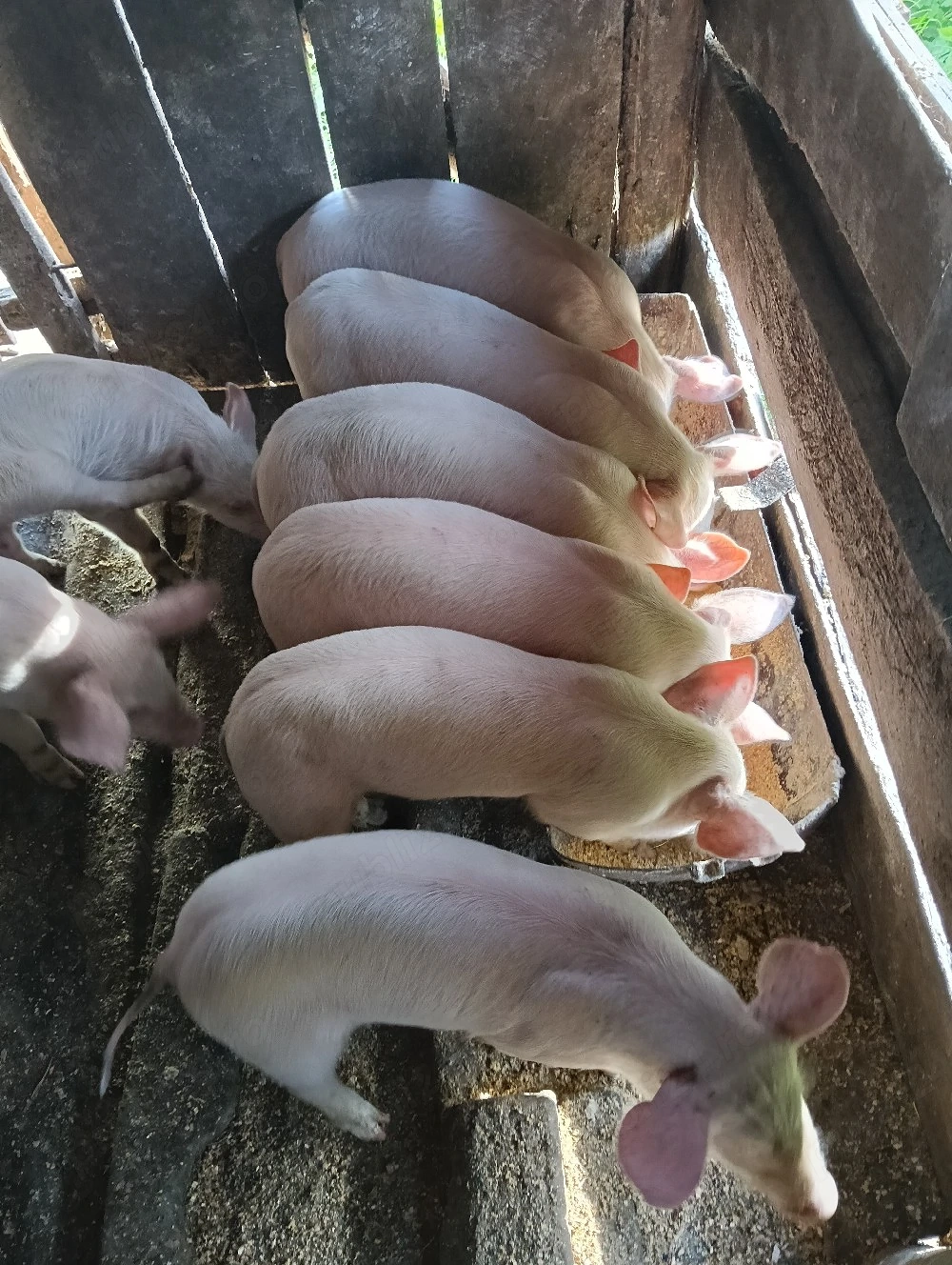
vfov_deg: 65.2
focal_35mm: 27
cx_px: 476
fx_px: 988
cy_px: 632
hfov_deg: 51.5
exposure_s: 1/33.3
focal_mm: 3.98
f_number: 1.8
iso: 800
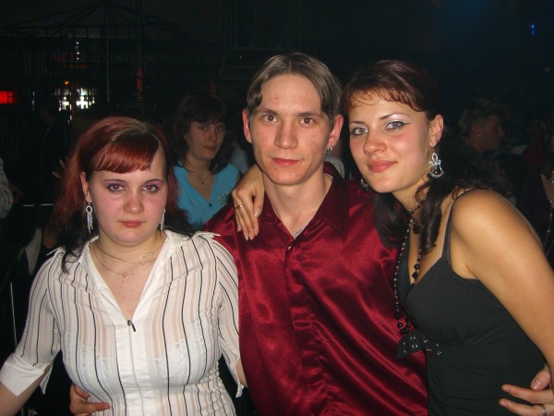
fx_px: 608
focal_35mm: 38
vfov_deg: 37.7
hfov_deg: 49.0
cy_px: 208
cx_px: 277
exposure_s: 1/60
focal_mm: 7.9
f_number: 2.8
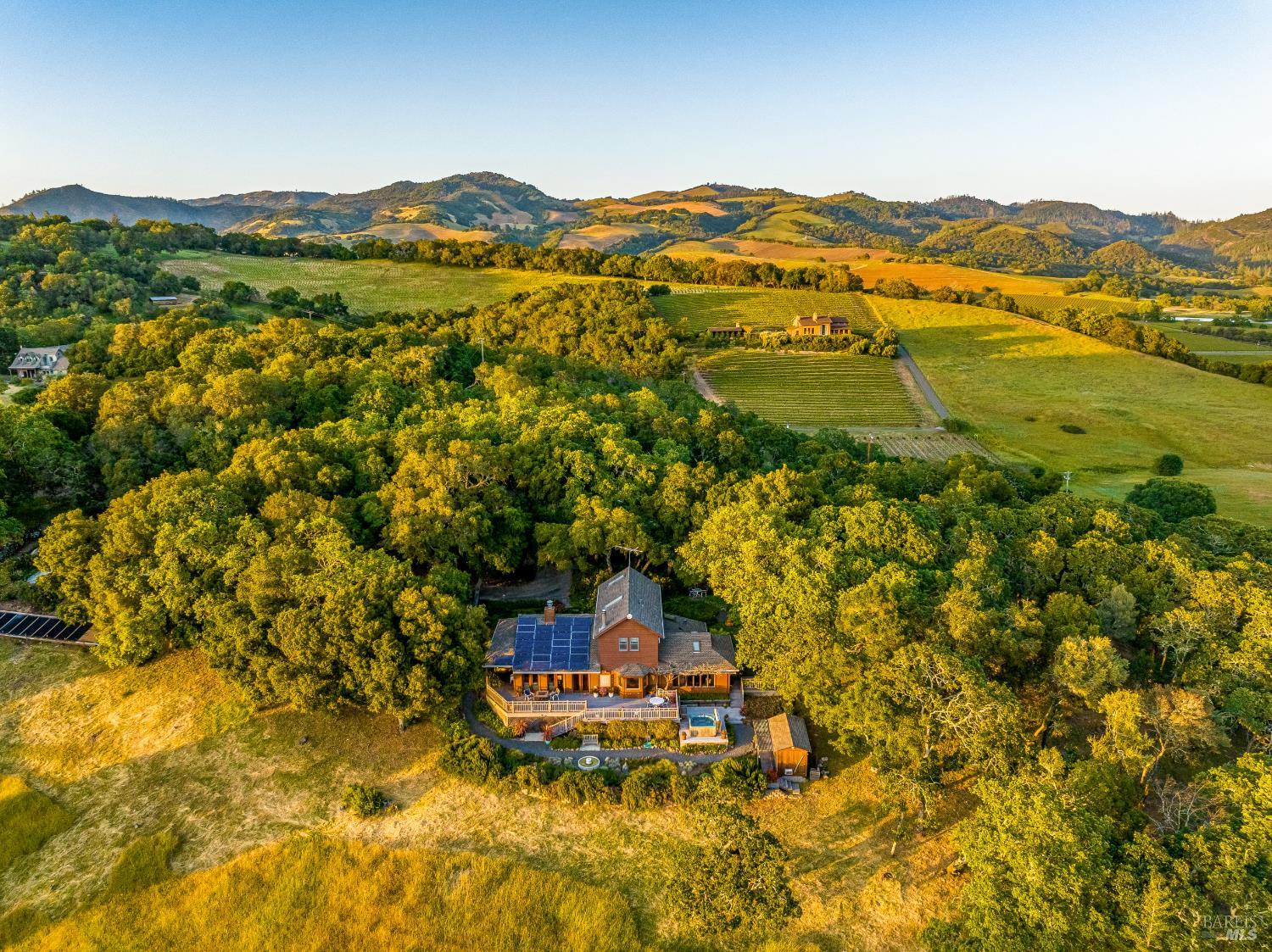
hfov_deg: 71.6
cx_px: 636
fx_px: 881
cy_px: 476
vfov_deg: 56.8
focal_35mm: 24
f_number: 6.3
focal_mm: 12.29
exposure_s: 1/100
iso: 100
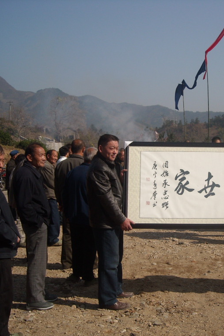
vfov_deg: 40.4
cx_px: 184
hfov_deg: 26.9
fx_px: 458
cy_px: 169
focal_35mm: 49
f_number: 5.6
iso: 64
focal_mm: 5.7
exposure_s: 1/458
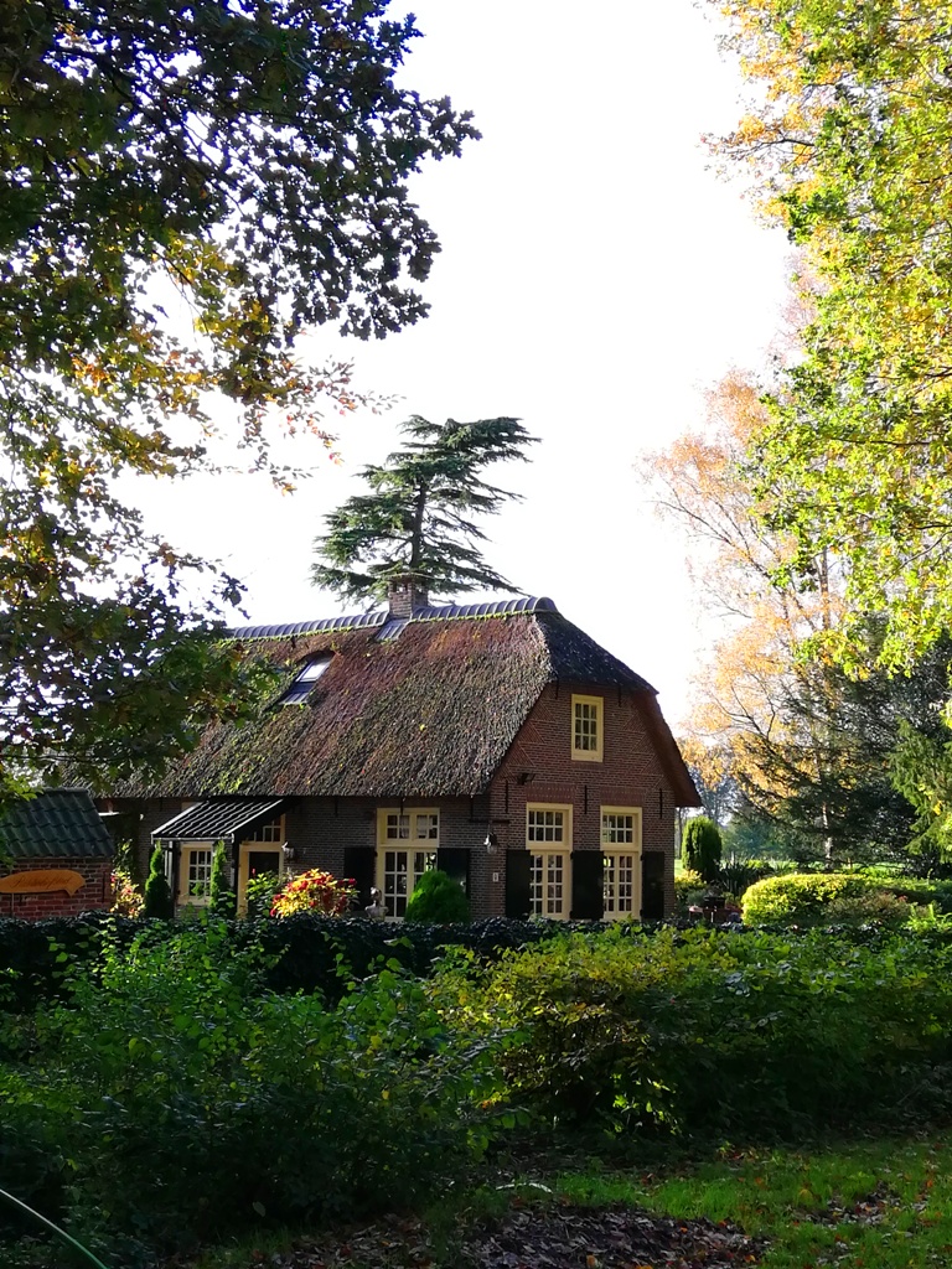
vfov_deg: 38.9
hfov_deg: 29.7
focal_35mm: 49
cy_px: 634
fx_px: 1797
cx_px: 476
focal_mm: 3.81
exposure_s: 1/100
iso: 50
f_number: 2.2
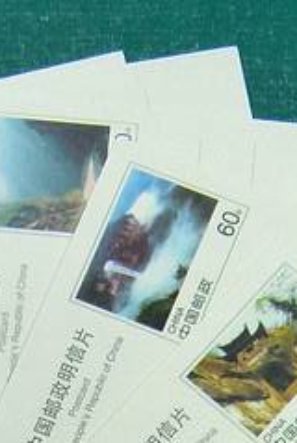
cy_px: 845
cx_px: 110
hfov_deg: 10.7
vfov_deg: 13.8
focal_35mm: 129
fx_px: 1592
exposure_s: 1/125
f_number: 4
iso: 160
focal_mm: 5.2
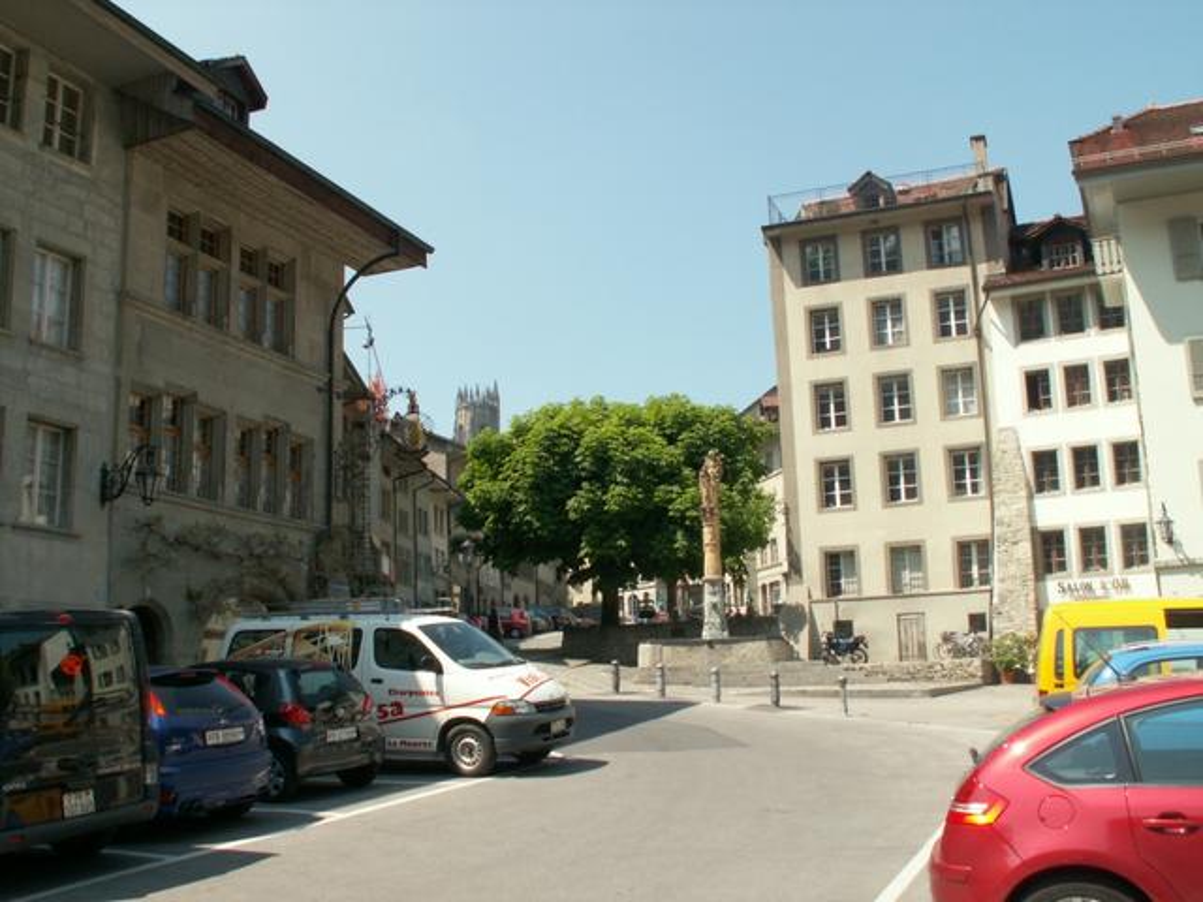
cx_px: 602
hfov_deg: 52.6
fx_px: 1216
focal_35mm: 35
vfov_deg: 40.7
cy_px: 451
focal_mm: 5.86
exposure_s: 1/200
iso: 50
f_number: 5.6
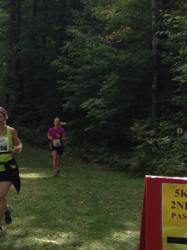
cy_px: 126
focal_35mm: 84
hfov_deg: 16.8
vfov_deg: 23.3
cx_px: -41
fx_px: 605
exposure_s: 1/339
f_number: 2.4
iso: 50
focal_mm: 4.13
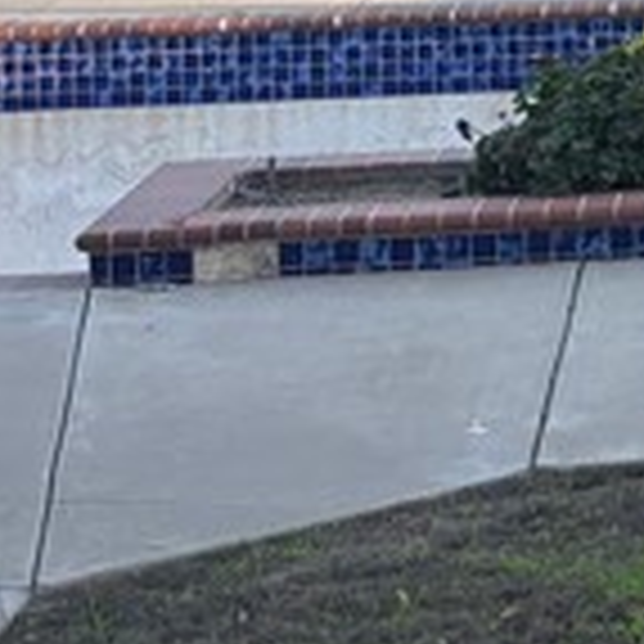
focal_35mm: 164
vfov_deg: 10.2
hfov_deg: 10.2
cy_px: -450
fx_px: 3452
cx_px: 1076
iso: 50
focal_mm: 5.96
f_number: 1.6
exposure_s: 1/397
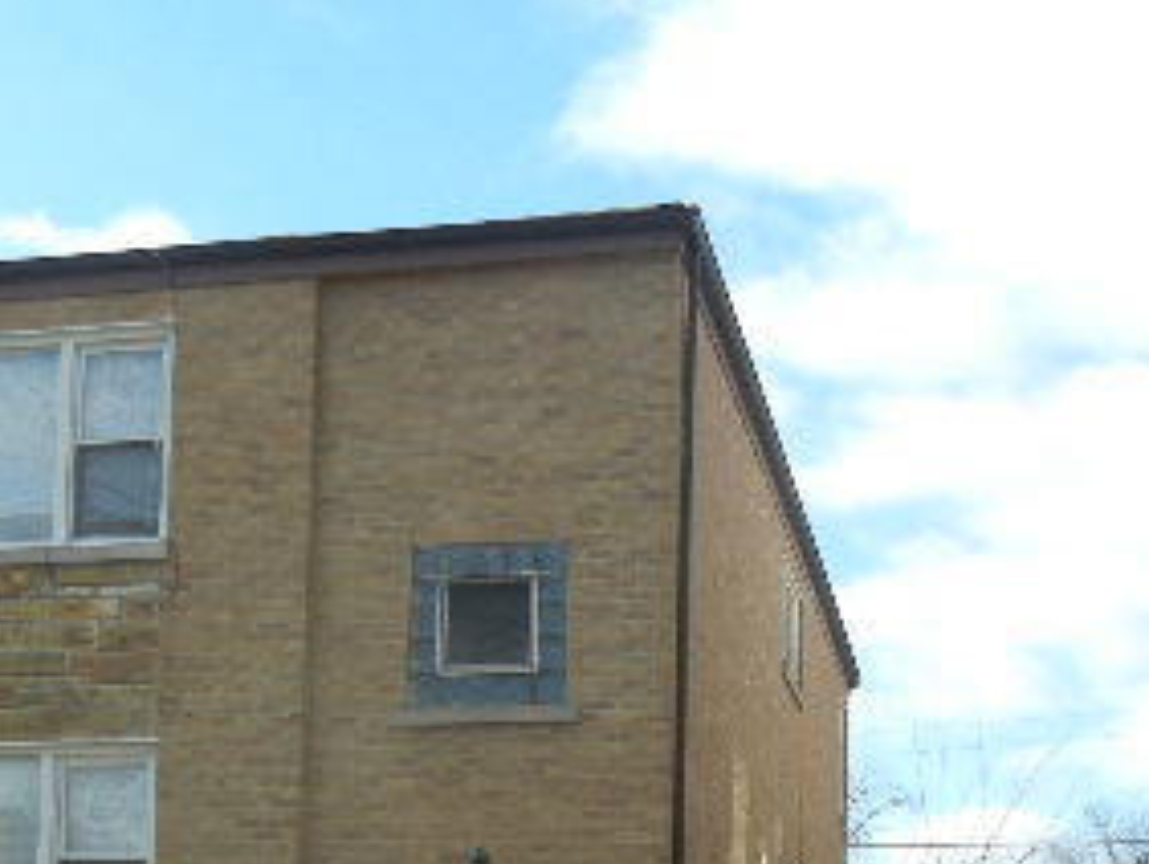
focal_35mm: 68
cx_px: 322
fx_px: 2259
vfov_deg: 20.6
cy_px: 946
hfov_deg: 28.2
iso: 160
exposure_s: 1/891
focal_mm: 5.4
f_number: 3.5
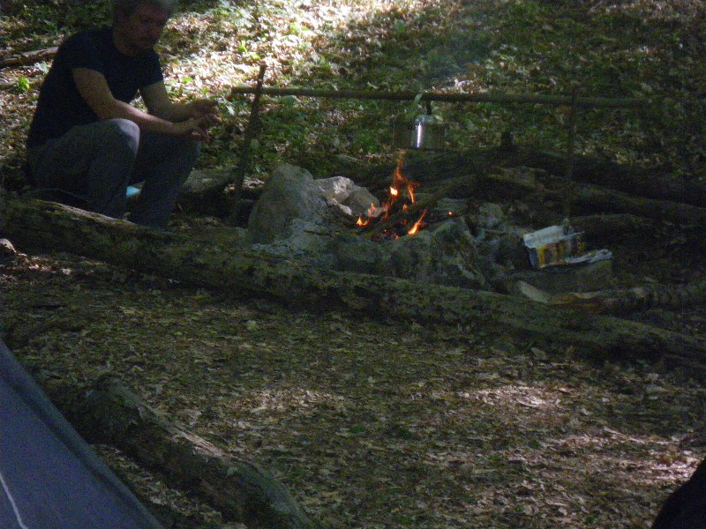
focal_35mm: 140
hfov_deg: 14.1
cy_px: 264
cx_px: 353
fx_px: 2855
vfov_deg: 10.6
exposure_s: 1/250
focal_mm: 25
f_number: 5.5
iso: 800
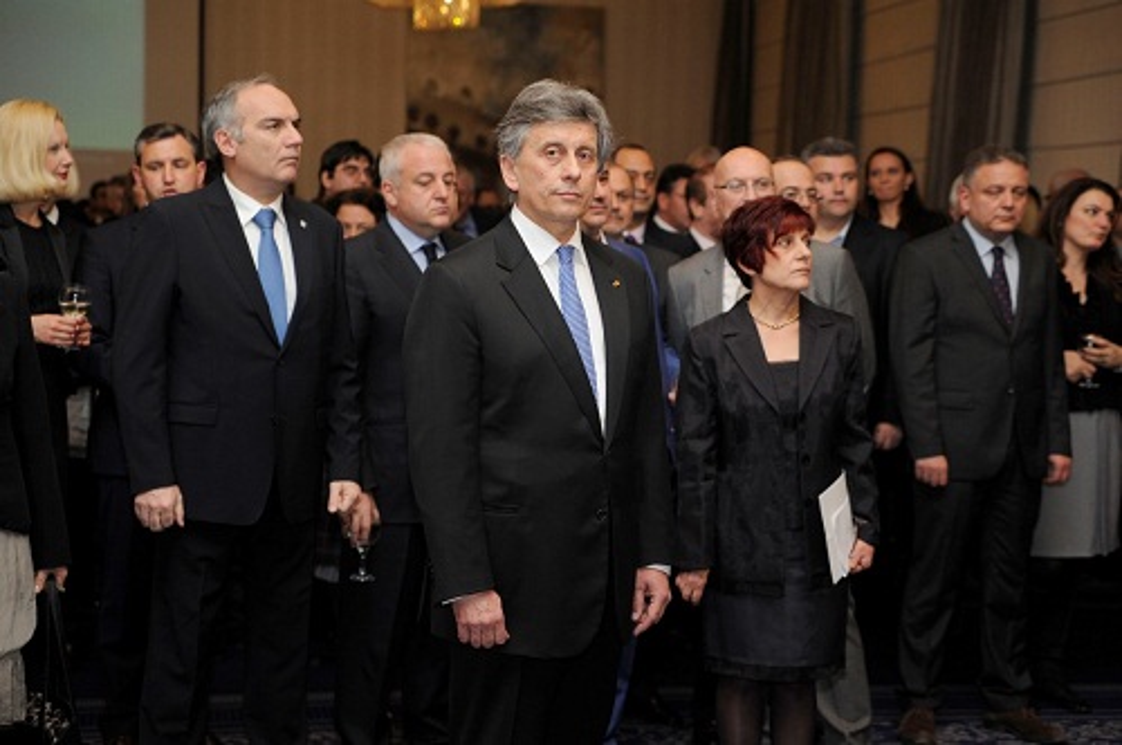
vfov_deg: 19.4
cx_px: 561
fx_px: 2179
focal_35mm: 70
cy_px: 372
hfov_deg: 28.9
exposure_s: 1/125
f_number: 4
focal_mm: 70
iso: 1250
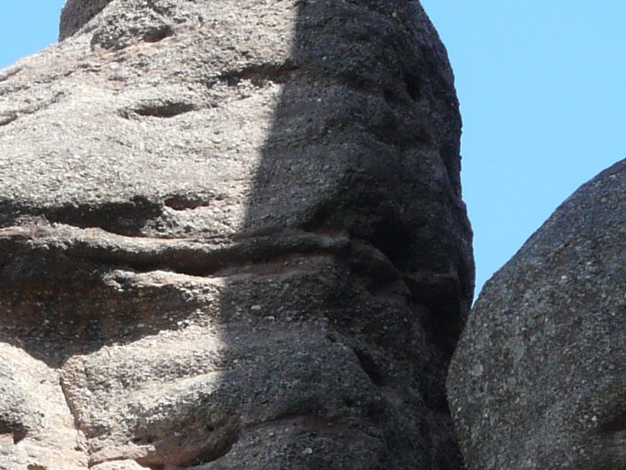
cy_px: 470
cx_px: 65
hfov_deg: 6.7
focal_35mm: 295
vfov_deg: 5.0
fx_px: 5335
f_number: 5
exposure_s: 1/200
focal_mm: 13.6
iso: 100
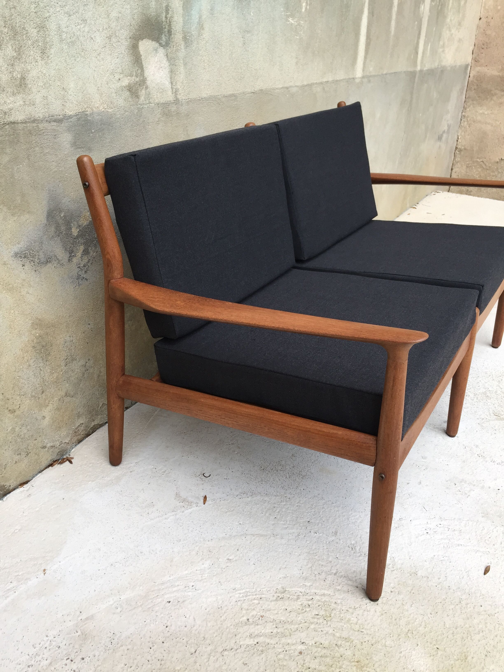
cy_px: 336
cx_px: 252
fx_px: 563
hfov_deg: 48.2
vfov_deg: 61.7
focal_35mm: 29
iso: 50
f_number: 2.2
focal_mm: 4.15
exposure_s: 1/100
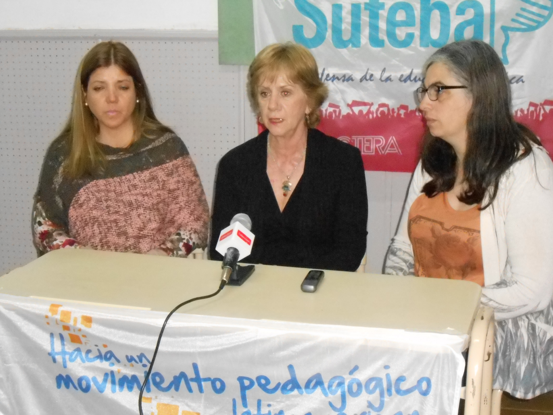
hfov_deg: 30.7
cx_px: 276
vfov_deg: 23.3
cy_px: 208
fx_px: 1006
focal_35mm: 63
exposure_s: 1/60
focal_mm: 11.3
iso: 1600
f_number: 5.6
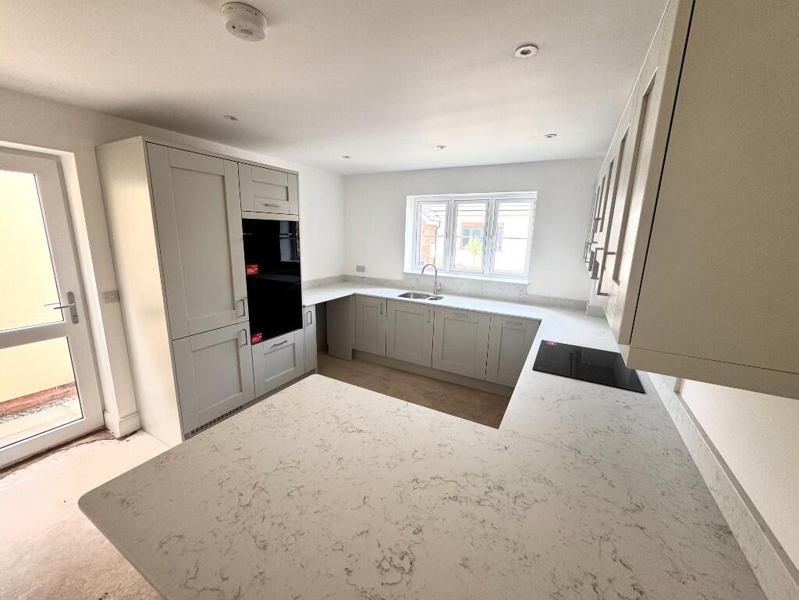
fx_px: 323
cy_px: 300
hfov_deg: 102.1
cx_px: 400
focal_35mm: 14
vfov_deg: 85.7
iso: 64
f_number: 2.2
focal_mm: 2.22
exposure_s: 1/99
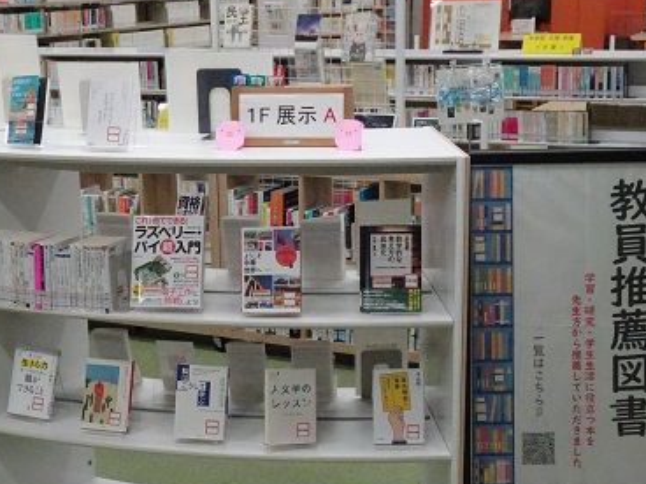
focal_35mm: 64
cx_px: 269
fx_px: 1194
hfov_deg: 30.2
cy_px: 300
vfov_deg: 22.9
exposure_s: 1/250
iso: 2000
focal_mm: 8.18
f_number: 4.5
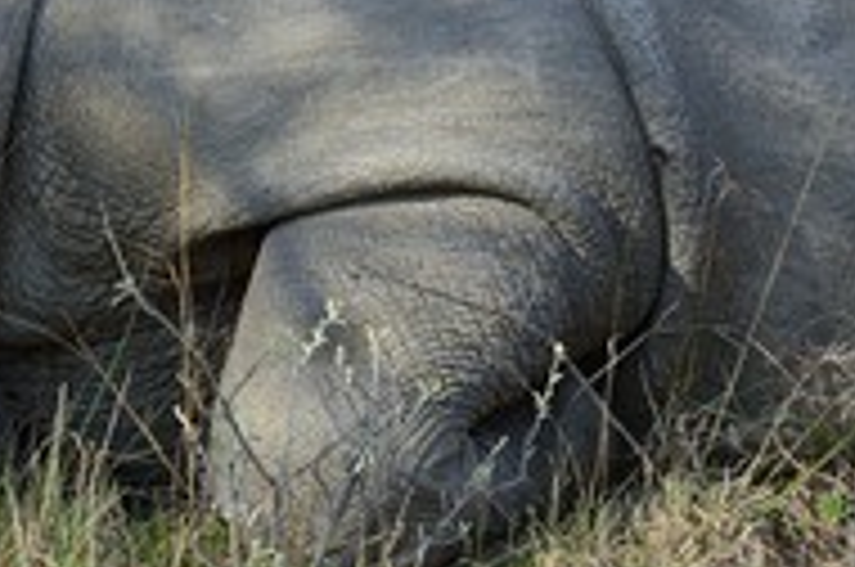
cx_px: 153
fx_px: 14700
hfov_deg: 3.3
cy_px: 104
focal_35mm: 620
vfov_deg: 2.2
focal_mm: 280
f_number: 9
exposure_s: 1/500
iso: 400
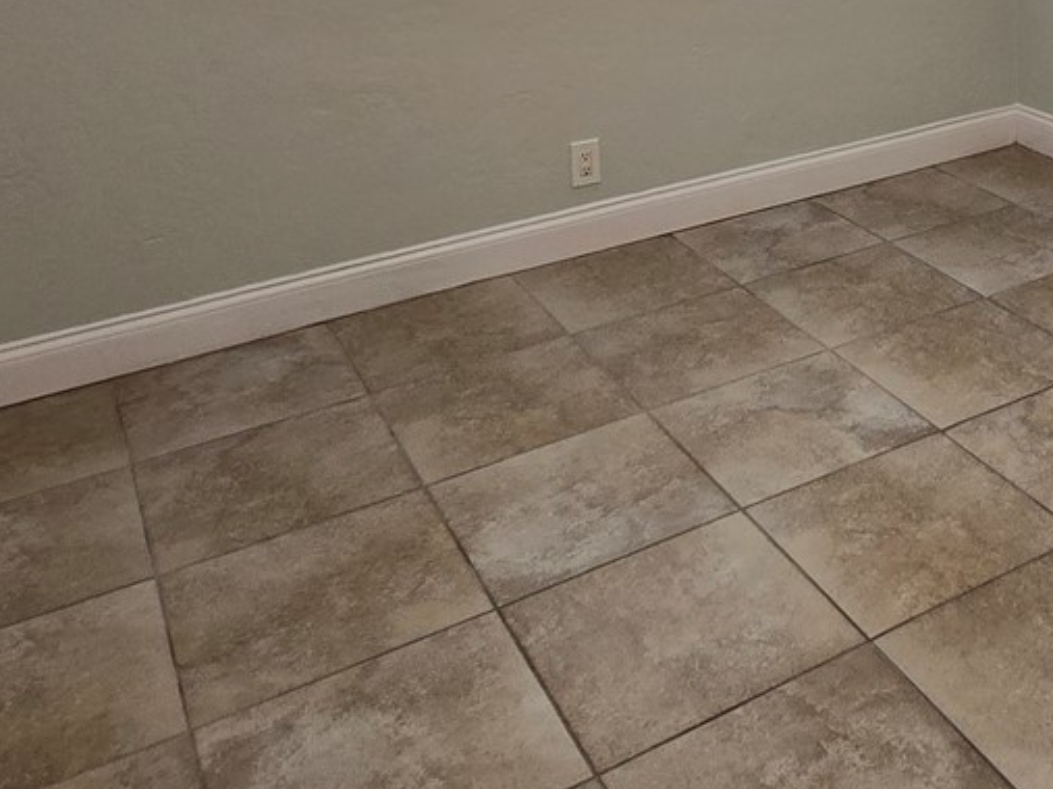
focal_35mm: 41
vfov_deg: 31.0
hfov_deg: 41.6
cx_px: 974
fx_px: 1247
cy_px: -93
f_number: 2.2
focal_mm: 2.2
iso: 100
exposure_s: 1/60
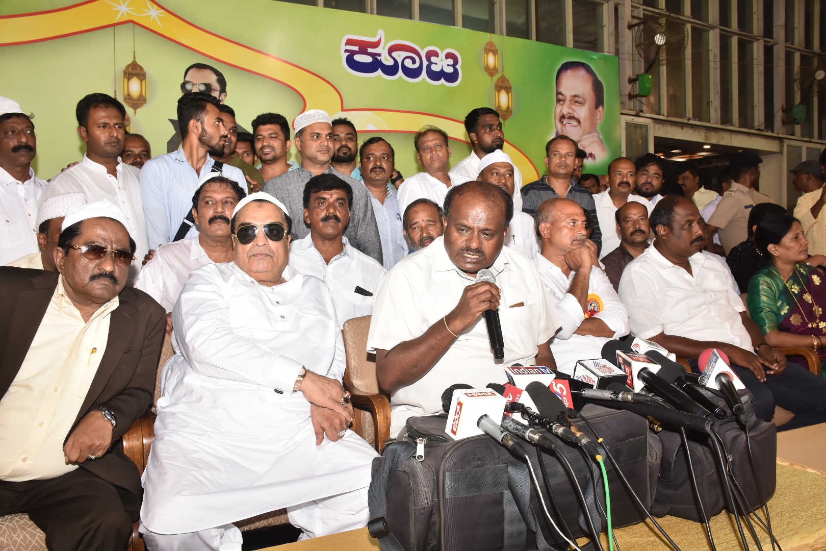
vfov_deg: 43.6
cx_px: 413
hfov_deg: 61.9
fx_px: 688
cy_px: 276
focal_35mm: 30
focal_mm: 20
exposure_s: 1/100
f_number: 8
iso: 640
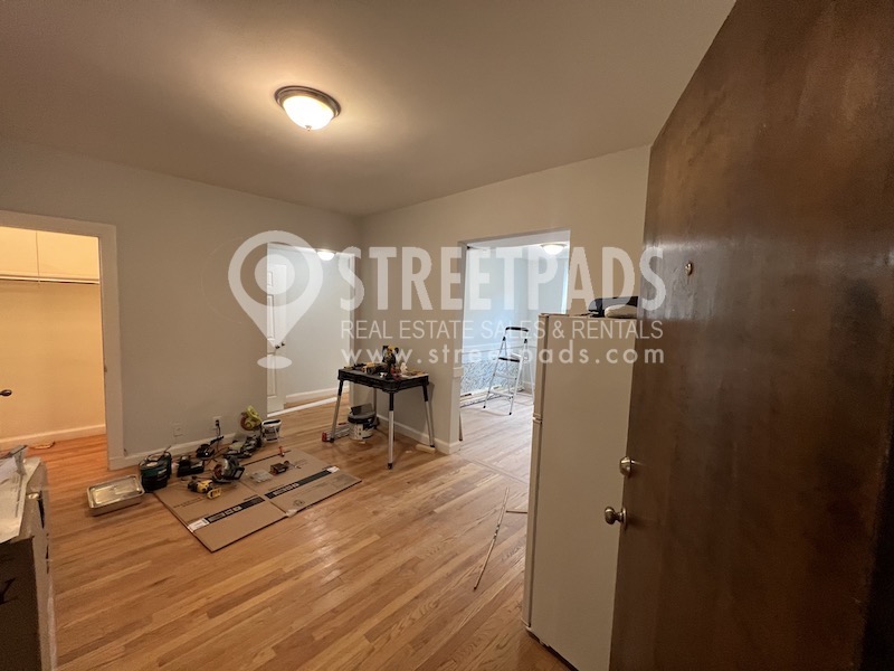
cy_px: 336
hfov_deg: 106.2
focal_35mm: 13
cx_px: 447
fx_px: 336
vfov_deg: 89.9
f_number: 1.8
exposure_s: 1/60
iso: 320
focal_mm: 1.57
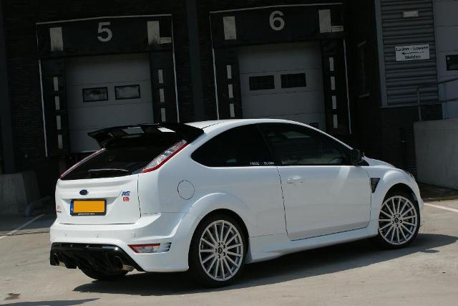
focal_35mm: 68
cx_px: 229
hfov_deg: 29.9
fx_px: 859
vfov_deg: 20.2
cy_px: 153
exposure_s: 1/200
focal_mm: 45
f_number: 9
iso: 100
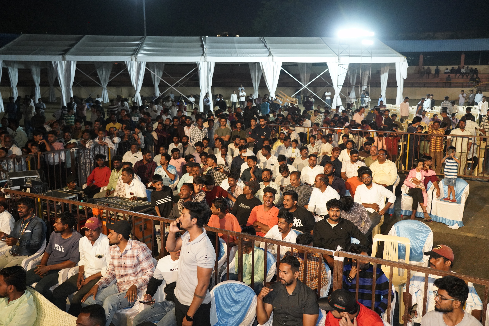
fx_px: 462
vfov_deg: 38.9
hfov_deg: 55.8
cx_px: 244
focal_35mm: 34
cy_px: 163
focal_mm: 34
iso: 5000
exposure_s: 1/160
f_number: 4
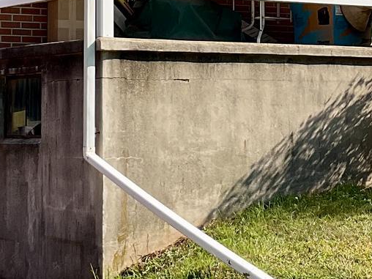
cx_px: 223
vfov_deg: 12.4
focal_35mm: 117
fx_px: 1257
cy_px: -34
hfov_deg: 16.8
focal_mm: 3
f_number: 1.8
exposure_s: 1/1377
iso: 16
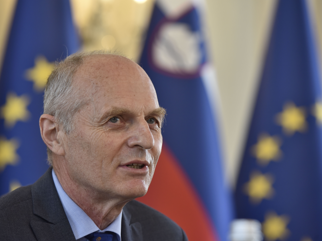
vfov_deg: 7.6
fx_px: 1814
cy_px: 121
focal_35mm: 195
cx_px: 156
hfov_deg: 10.1
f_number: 4.5
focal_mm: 180
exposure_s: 1/200
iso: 1000
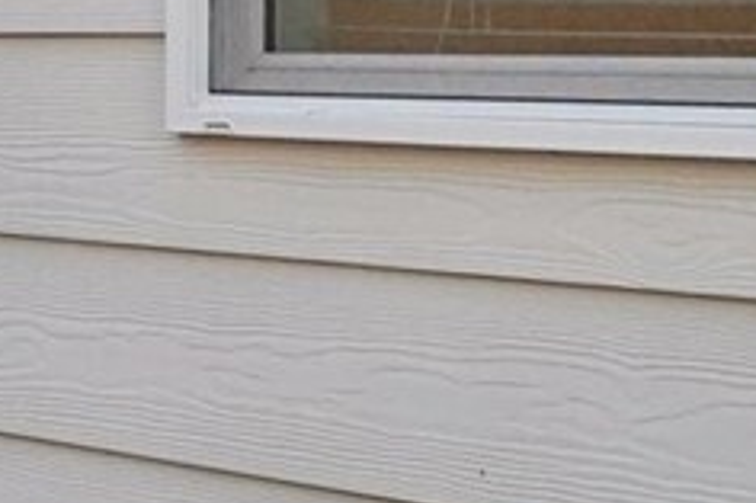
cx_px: -1200
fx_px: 2413
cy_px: 56
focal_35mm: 115
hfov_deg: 12.6
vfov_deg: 11.8
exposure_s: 1/400
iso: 1600
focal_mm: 16
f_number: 8
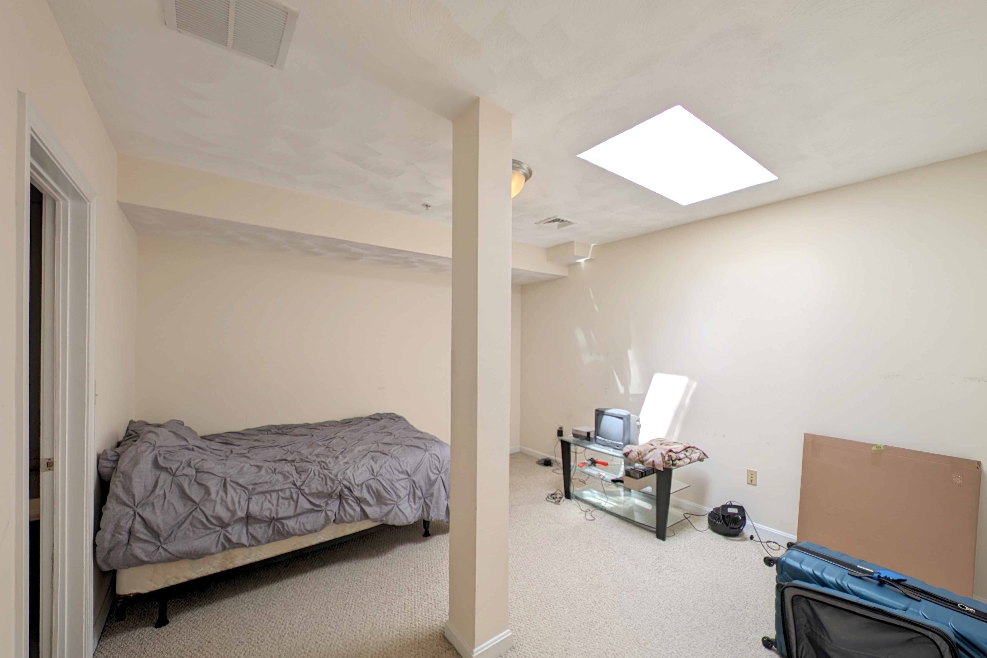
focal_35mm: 13
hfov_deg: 108.3
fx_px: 356
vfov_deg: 85.3
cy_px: 348
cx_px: 512
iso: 36
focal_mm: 2.23
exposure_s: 1/326
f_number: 1.95
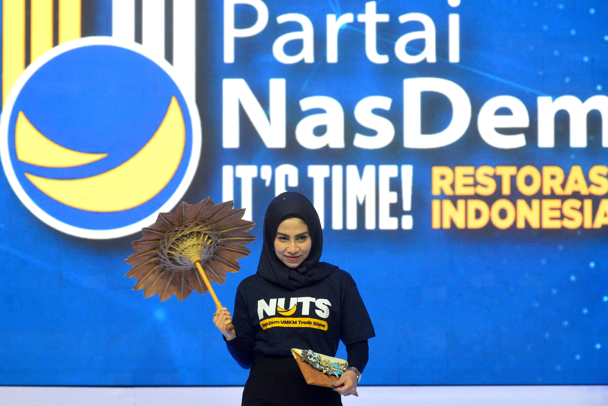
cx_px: 290
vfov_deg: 6.7
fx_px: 3446
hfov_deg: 10.1
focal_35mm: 204
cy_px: 217
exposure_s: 1/125
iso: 2500
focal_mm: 185
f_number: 8
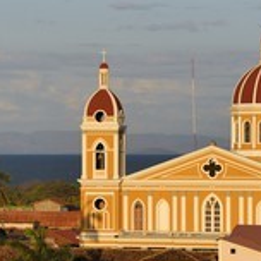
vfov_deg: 6.1
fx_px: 2440
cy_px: 179
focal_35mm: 286
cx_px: 96
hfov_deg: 6.1
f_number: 11
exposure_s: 1/400
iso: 400
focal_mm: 122
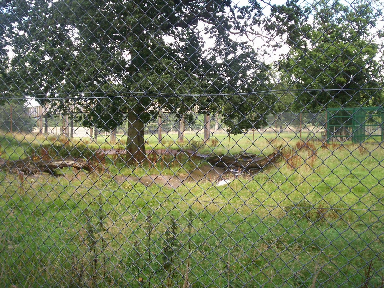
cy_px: 144
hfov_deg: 51.4
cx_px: 192
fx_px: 399
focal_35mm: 36
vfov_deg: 39.7
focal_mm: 5.9
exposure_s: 1/119
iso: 100
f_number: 4.5
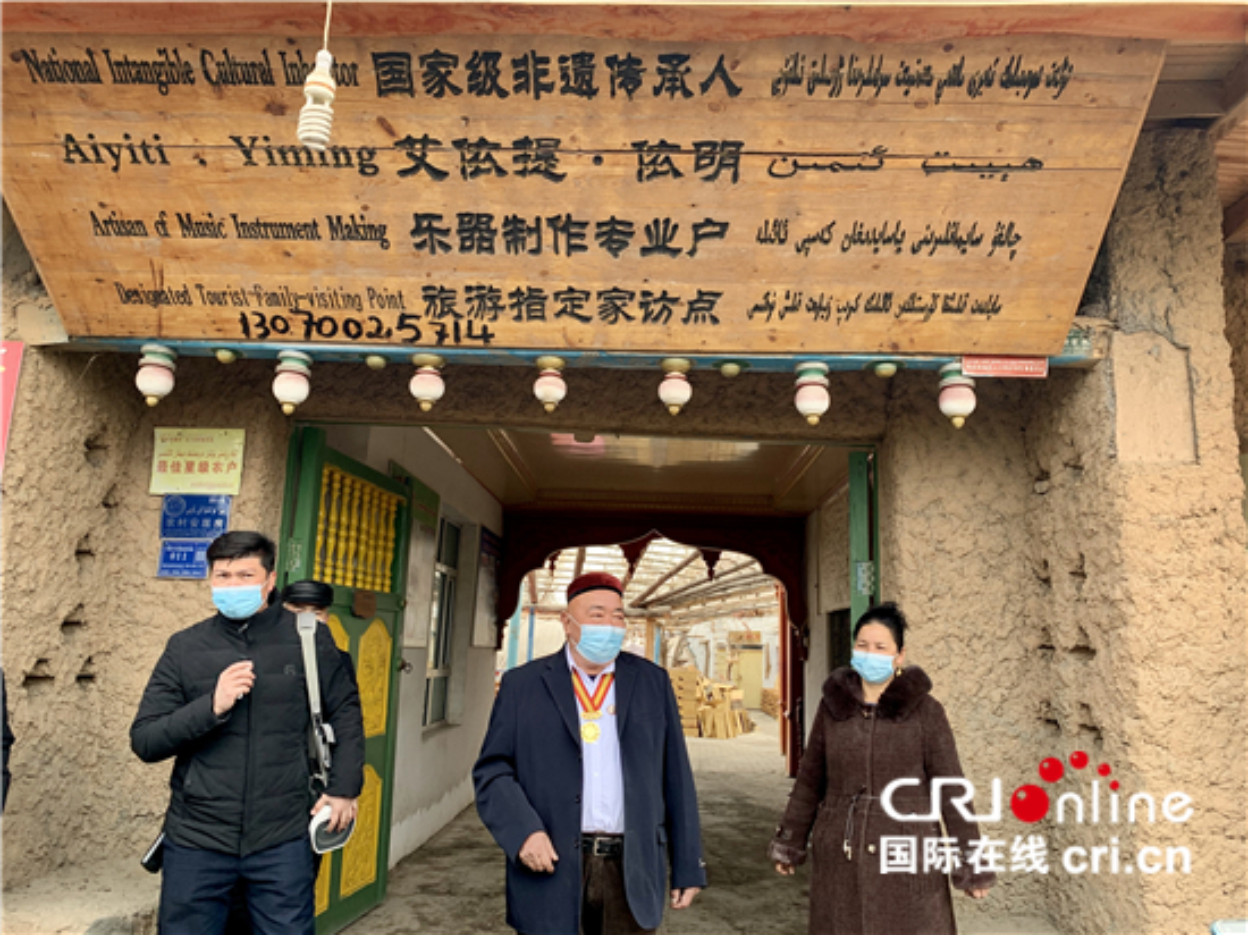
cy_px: 468
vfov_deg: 53.0
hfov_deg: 67.3
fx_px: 937
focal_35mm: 26
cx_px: 624
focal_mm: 4.25
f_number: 1.8
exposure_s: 1/121
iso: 64
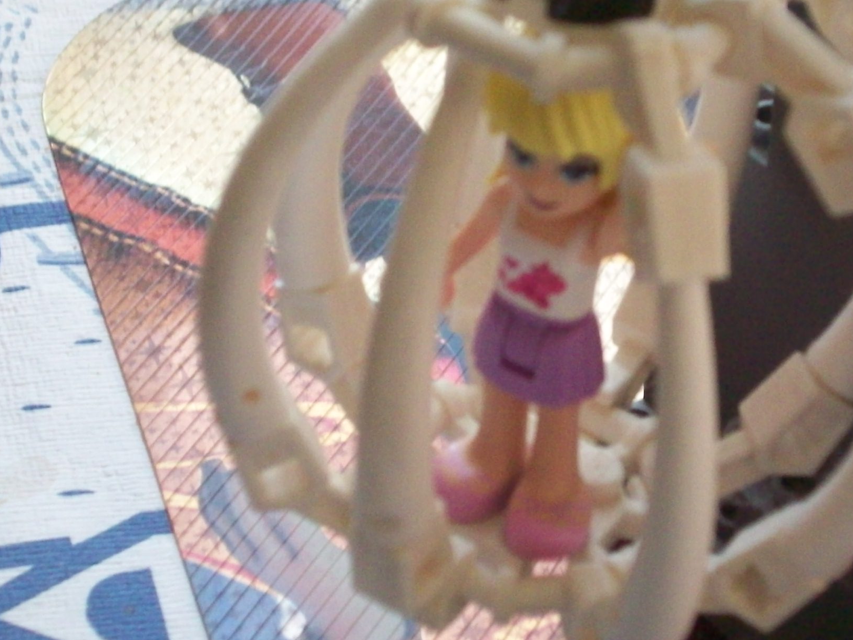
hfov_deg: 16.0
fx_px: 3031
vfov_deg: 12.0
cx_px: 512
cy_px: 225
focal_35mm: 123
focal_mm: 12.8
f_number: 4.2
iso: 273
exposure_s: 1/102
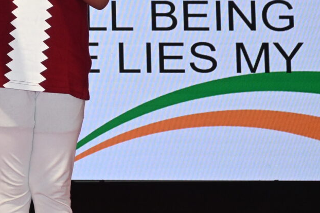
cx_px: -166
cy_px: -79
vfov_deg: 7.8
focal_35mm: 173
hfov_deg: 11.4
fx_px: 1537
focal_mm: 28
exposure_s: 1/100
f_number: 4.5
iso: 640
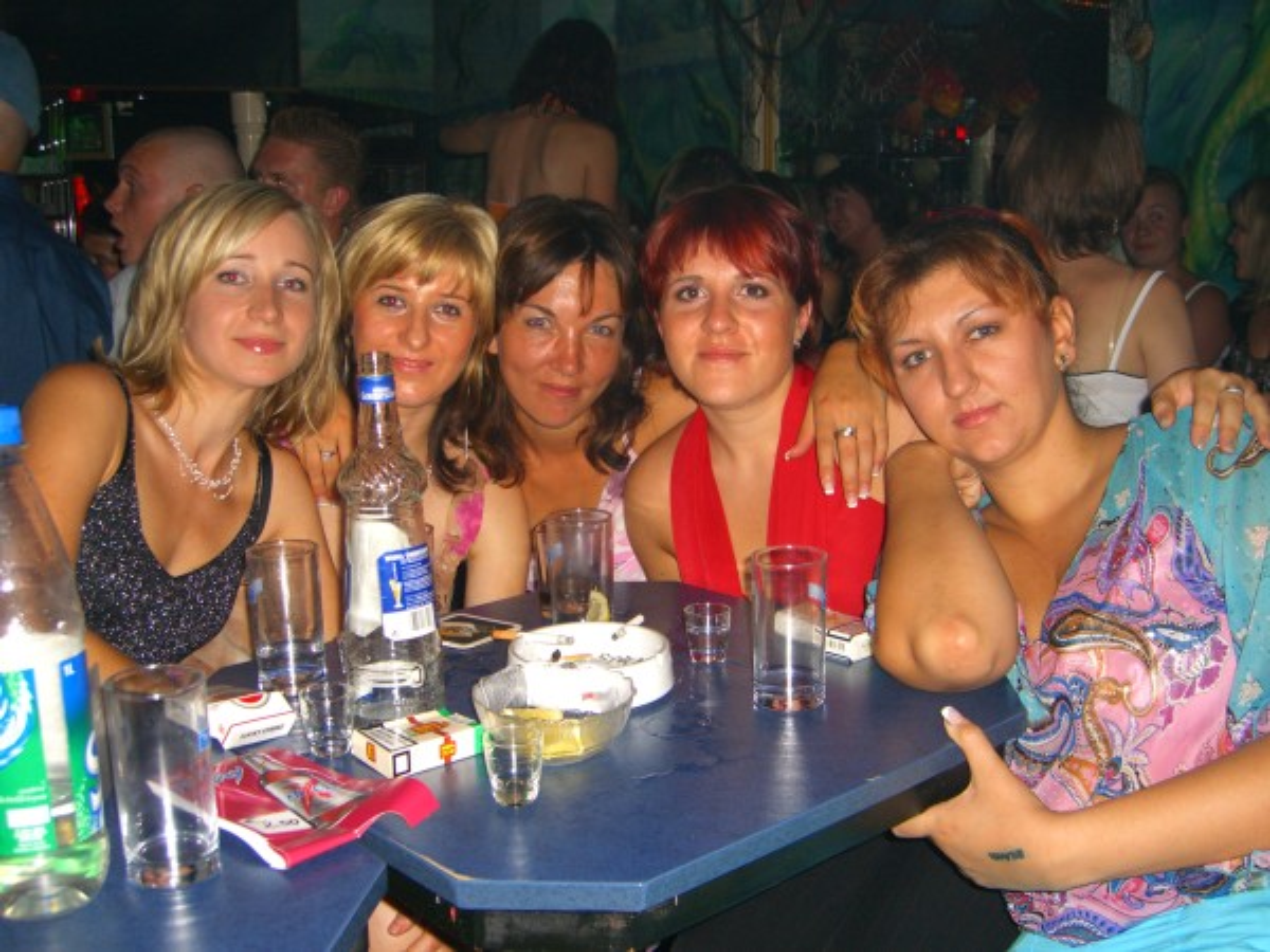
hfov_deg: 49.0
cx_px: 635
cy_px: 476
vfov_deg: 37.7
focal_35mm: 38
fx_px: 1394
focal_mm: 7.9
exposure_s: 1/60
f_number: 2.8
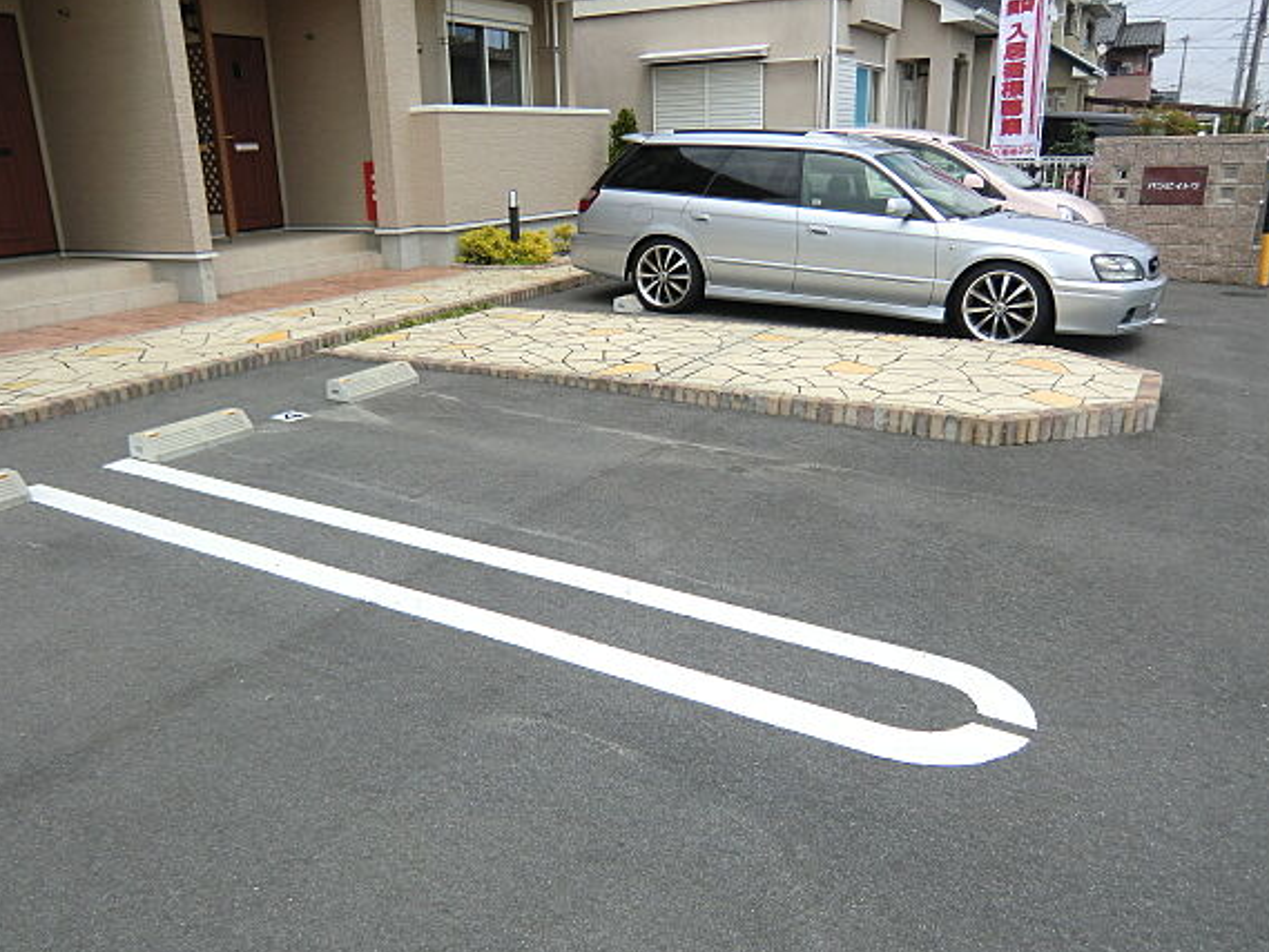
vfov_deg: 51.3
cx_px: 589
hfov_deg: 65.2
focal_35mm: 27
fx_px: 990
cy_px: 504
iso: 64
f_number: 3.2
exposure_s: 1/640
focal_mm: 4.3
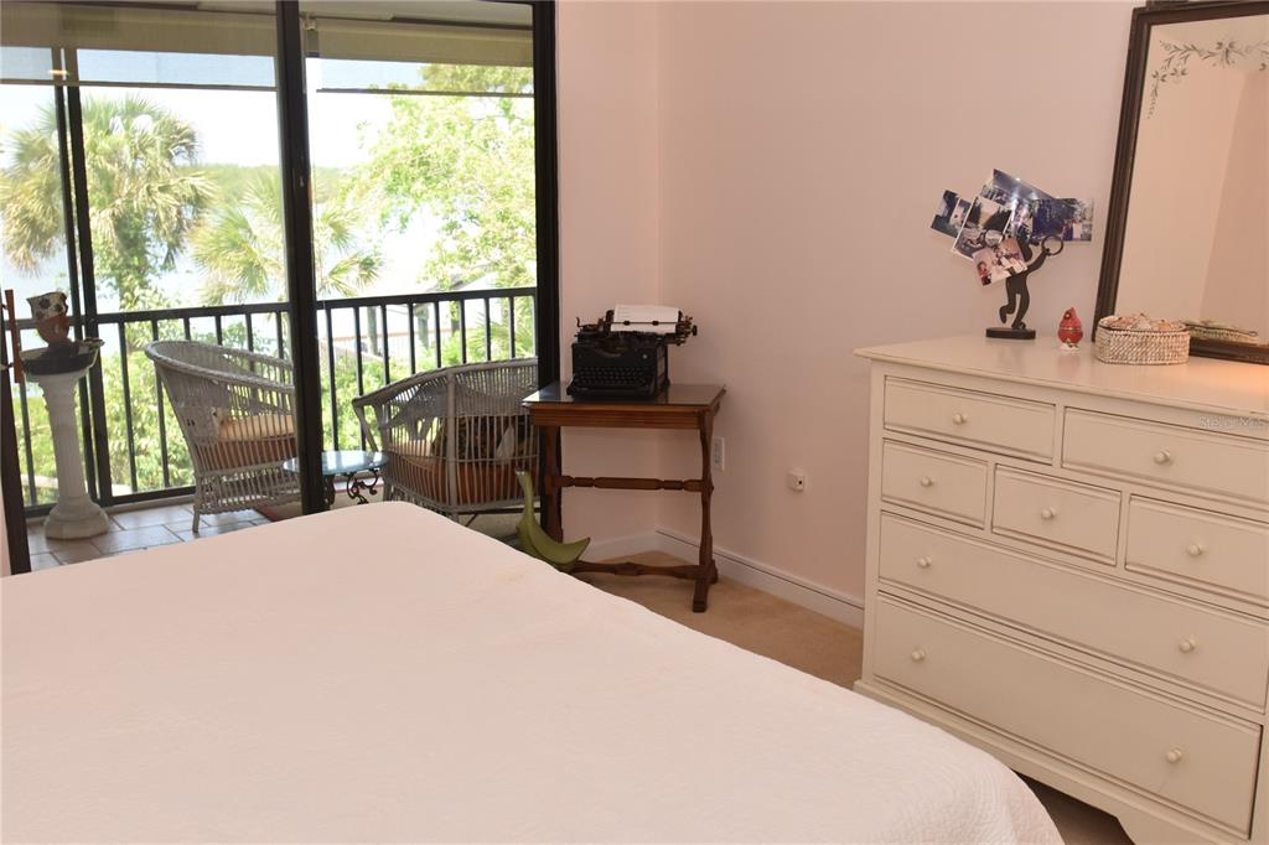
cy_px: 422
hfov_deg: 53.1
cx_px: 634
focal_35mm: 36
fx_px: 1269
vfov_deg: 36.8
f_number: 5.6
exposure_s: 1/125
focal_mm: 24
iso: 720
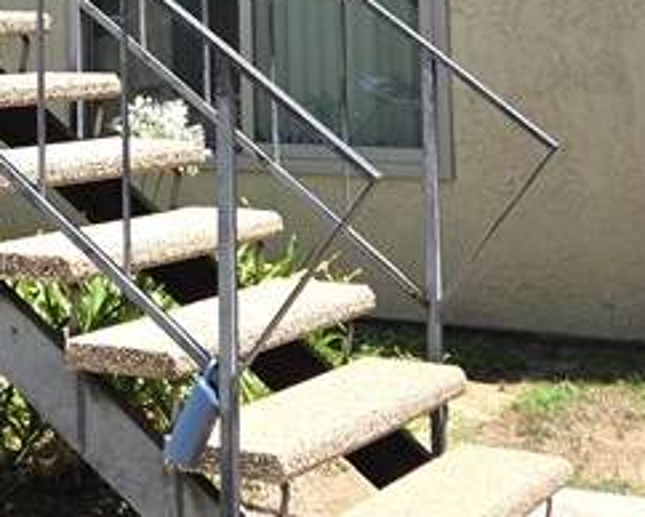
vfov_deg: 15.2
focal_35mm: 95
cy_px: -208
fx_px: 1815
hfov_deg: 19.9
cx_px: 120
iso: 80
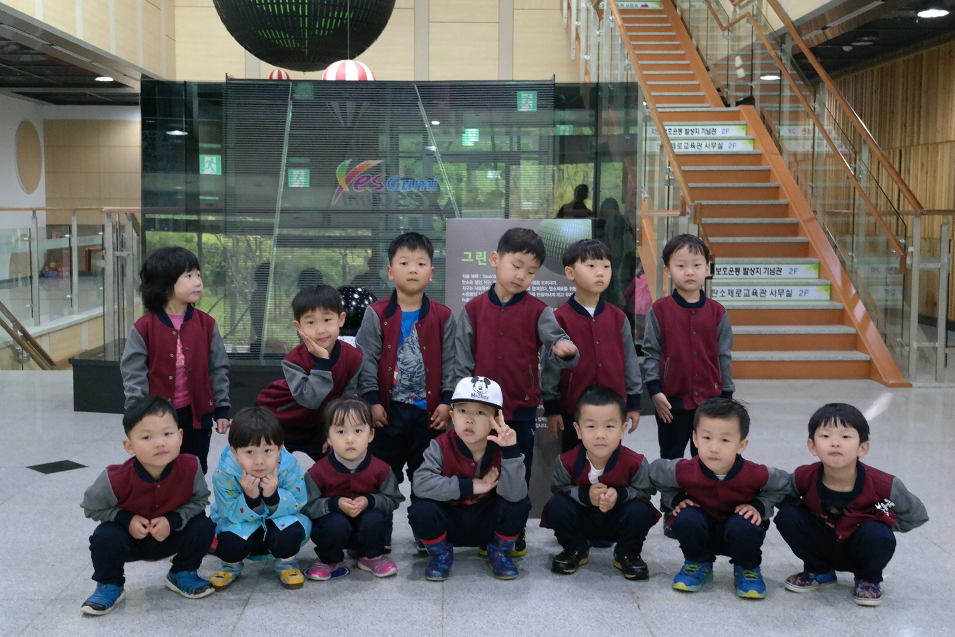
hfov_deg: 47.4
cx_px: 472
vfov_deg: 32.6
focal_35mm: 41
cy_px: 306
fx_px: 1088
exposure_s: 1/50
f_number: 4
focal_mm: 24
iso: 1600
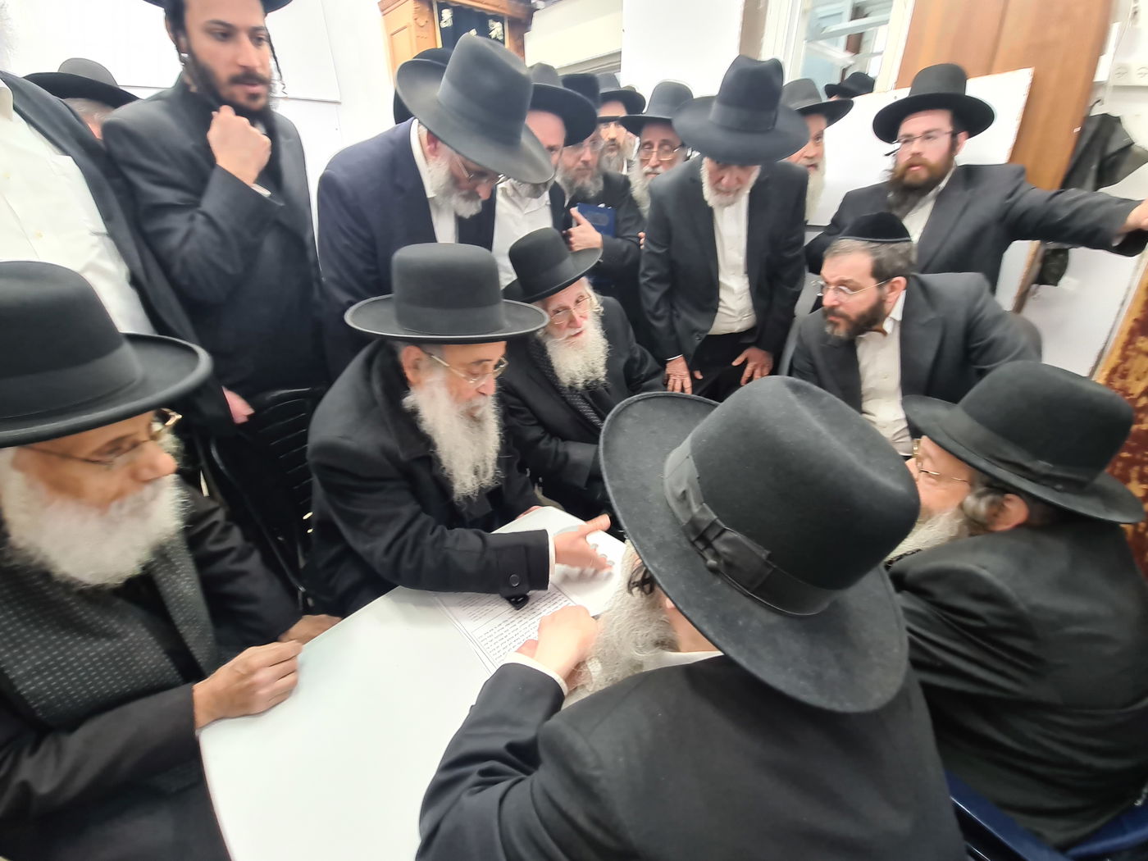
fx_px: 431
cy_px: 430
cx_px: 574
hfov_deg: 106.2
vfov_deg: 89.9
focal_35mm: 13
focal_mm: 2.22
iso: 160
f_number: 2.2
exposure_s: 1/50
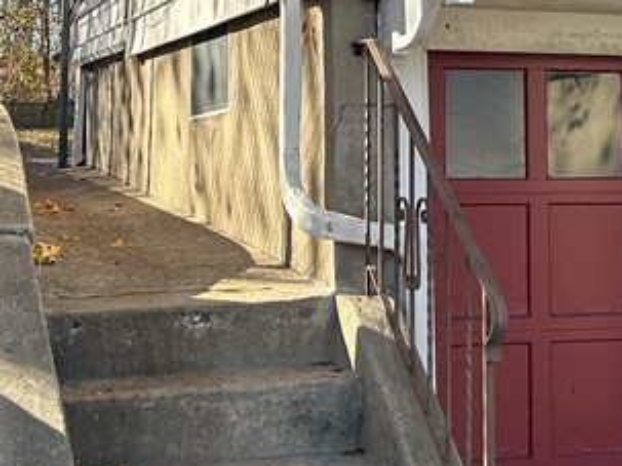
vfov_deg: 16.3
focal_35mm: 88
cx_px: 411
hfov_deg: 22.2
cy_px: -49
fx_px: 1581
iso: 50
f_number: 1.5
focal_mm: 5.7
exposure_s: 1/965
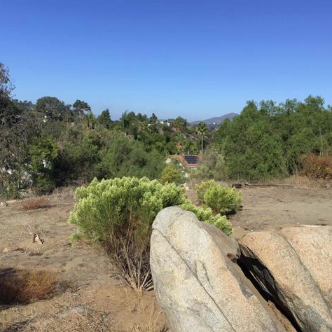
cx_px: 142
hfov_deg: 44.8
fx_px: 401
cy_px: 167
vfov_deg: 44.9
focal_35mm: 37
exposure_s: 1/1481
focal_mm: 3.3
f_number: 2.4
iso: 25
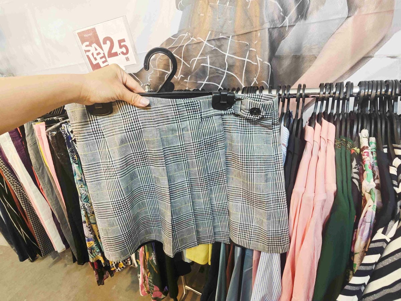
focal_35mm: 17
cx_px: 200
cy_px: 150
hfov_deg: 91.0
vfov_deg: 74.7
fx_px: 197
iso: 125
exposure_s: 1/40
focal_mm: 2.03
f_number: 1.8
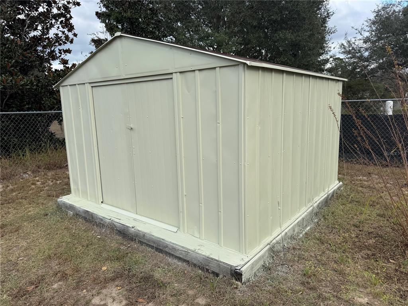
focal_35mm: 24
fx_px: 283
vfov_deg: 56.8
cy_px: 153
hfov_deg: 71.6
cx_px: 204
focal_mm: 6.76
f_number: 1.78
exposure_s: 1/1366
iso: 80
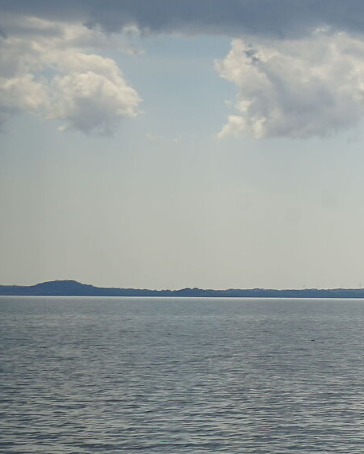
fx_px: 1480
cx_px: 868
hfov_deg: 11.6
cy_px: 236
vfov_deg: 17.5
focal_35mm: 110
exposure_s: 1/100
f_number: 9
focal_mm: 28
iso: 100
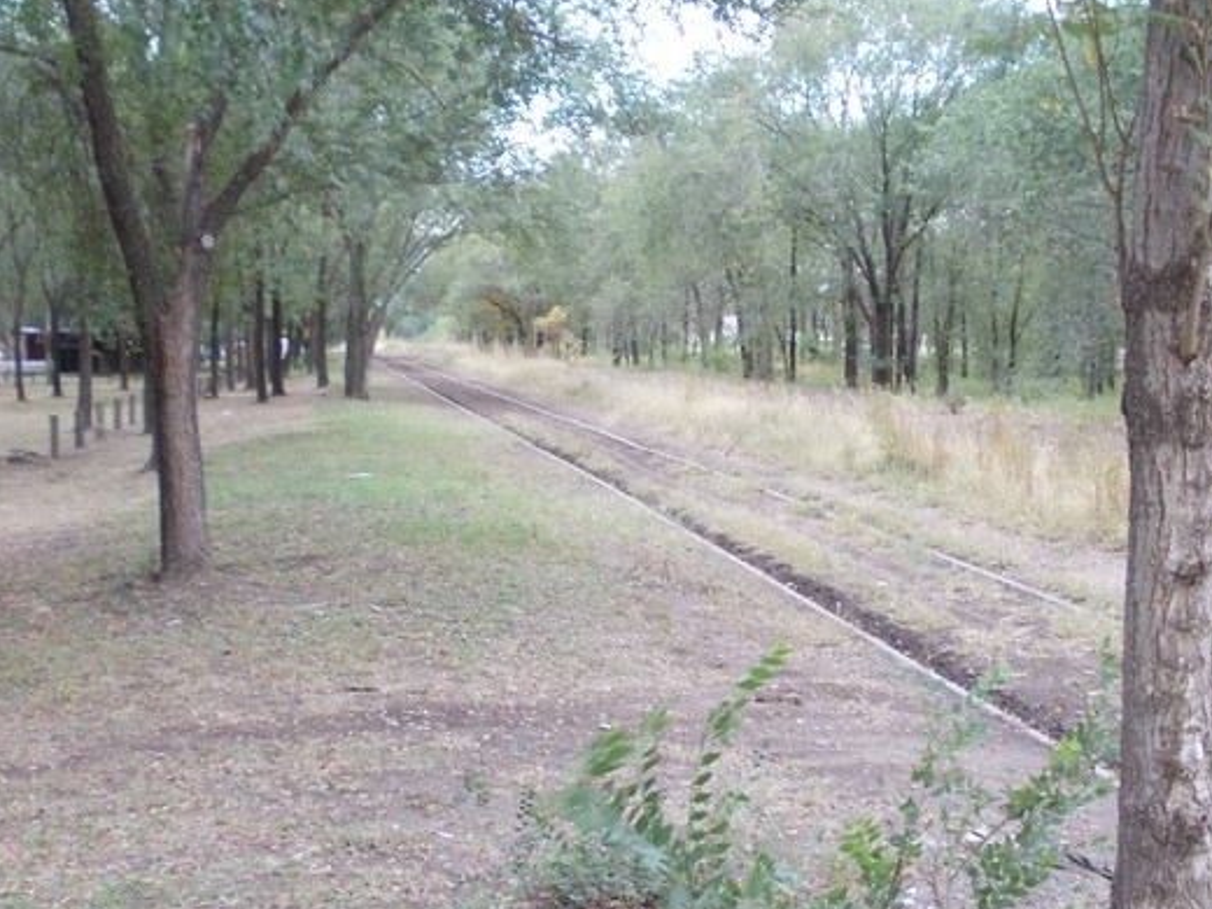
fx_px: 1961
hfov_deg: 34.3
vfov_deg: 26.1
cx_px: 646
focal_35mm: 56
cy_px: 506
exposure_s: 1/25
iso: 200
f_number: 3.1
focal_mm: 5.3
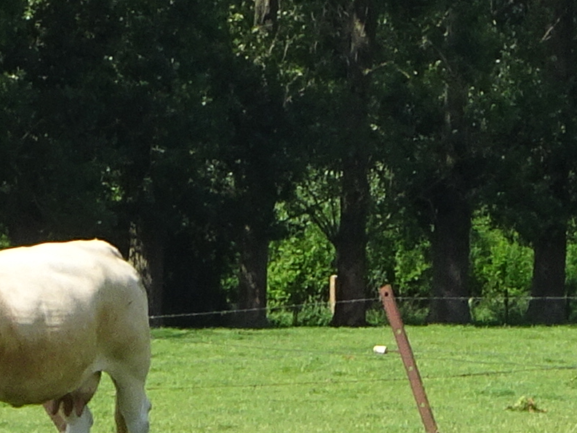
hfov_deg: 5.0
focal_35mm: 395
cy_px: -279
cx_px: 544
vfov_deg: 3.7
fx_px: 6585
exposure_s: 1/320
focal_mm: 10.95
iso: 80
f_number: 4.5
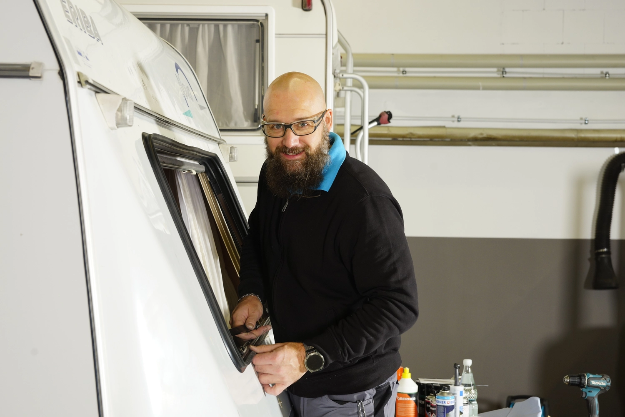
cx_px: 312
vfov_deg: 19.5
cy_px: 208
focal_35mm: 70
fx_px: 1215
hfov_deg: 28.8
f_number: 8
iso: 500
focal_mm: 70
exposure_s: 1/50
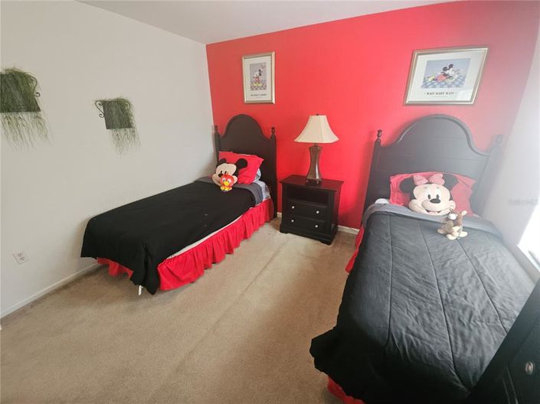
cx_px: 270
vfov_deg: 89.9
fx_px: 203
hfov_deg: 106.2
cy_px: 202
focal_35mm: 13
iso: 200
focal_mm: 1.7
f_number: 2.2
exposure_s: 1/60
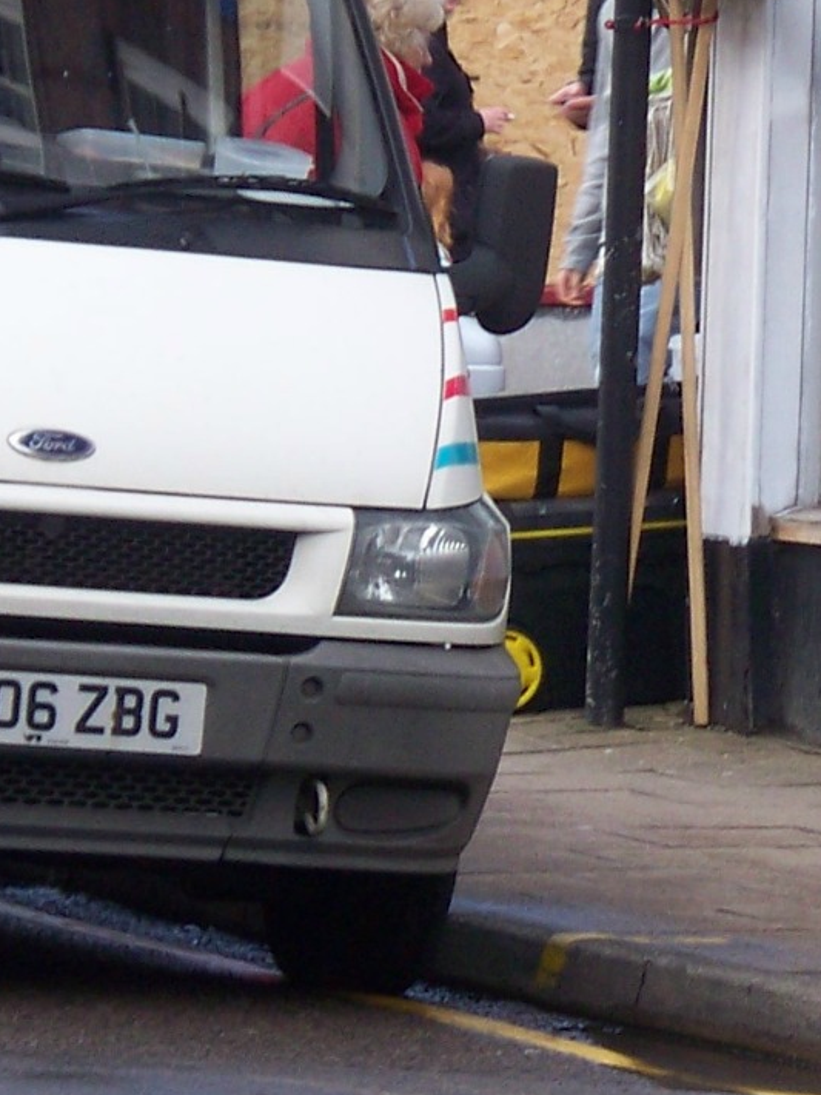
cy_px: -705
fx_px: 14614
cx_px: 1200
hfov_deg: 3.2
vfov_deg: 4.3
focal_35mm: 462
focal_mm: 22.05
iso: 64
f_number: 3.8
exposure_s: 1/100
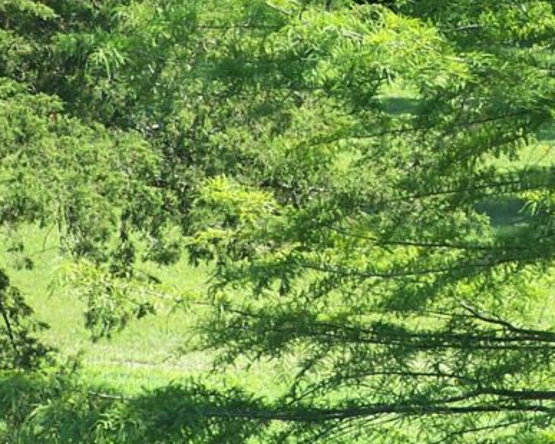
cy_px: -72
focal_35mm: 572
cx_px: 591
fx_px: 9400
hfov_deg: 3.4
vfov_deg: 2.7
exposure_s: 1/350
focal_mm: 31.3
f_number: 3.2
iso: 80
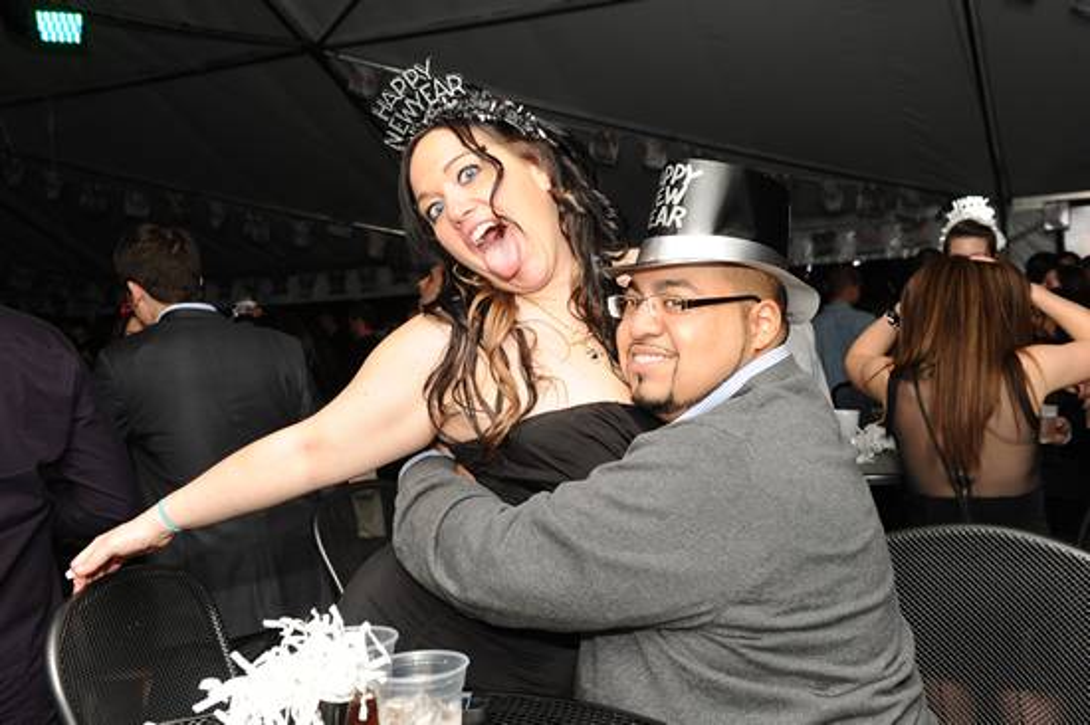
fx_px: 1271
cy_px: 362
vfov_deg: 31.9
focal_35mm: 42
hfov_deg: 46.4
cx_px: 545
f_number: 6.7
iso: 1100
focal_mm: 42
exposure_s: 1/250
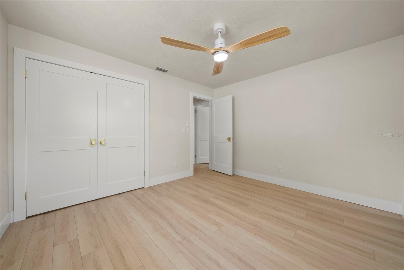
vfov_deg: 85.4
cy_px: 135
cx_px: 202
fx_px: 146
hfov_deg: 108.3
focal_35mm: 13
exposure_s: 1/5
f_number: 9
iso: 250
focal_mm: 13
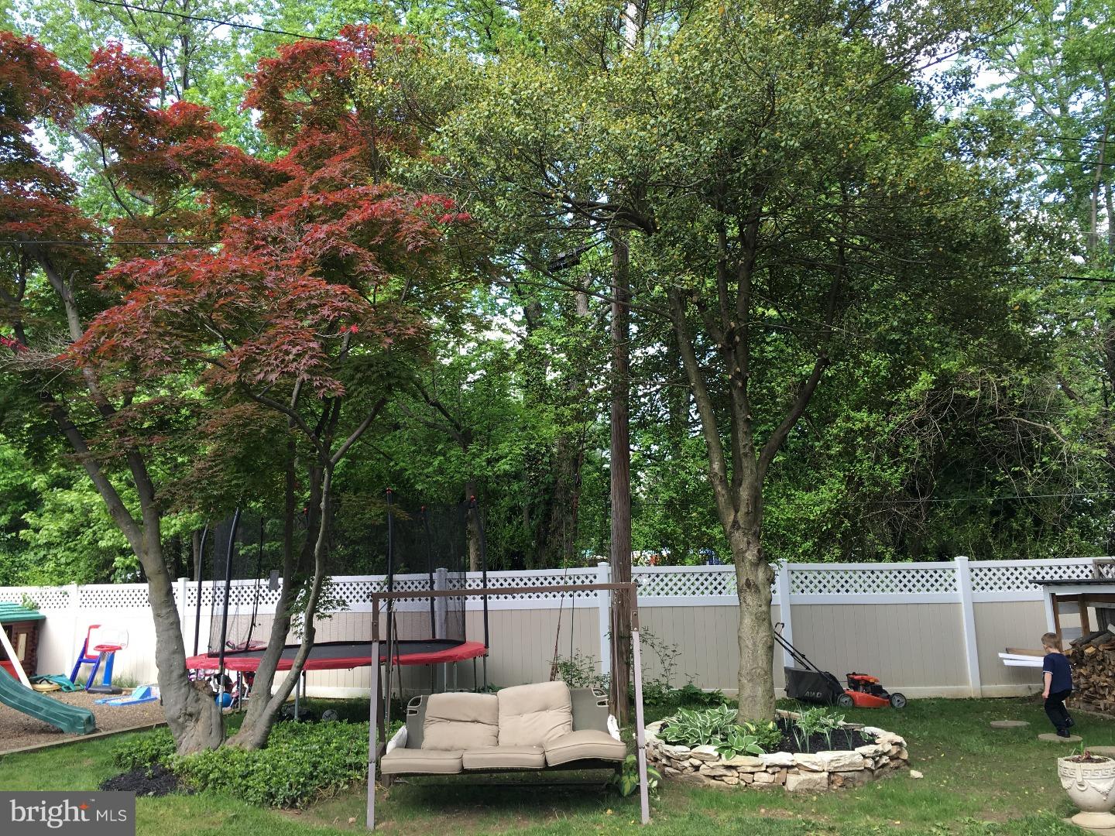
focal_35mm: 29
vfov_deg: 48.2
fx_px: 934
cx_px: 558
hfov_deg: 61.7
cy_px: 418
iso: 25
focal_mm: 4.15
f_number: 2.2
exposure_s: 1/141
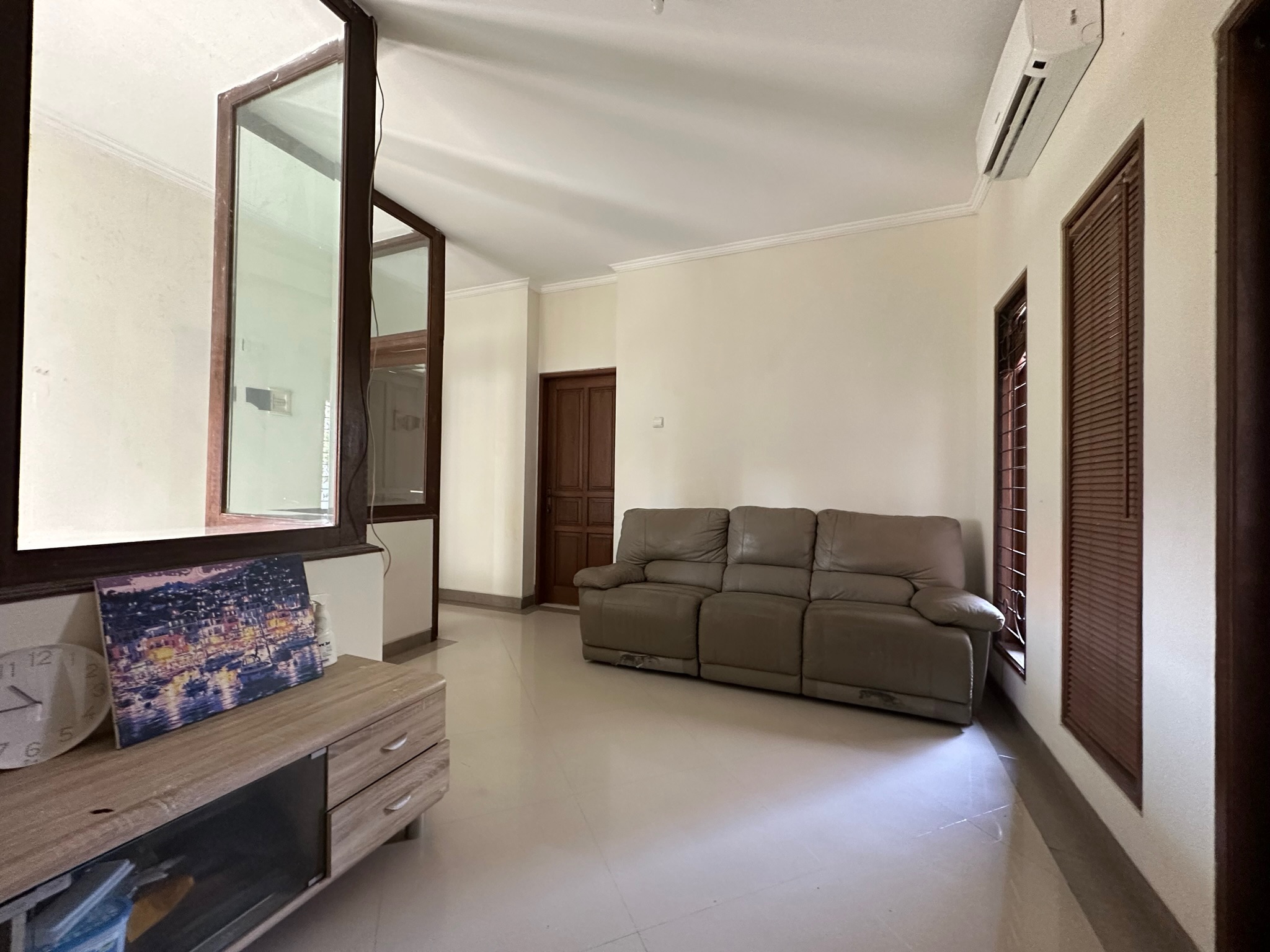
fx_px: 514
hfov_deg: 102.1
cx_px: 635
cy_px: 476
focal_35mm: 14
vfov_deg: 85.7
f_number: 2.2
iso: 640
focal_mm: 2.22
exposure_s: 1/60
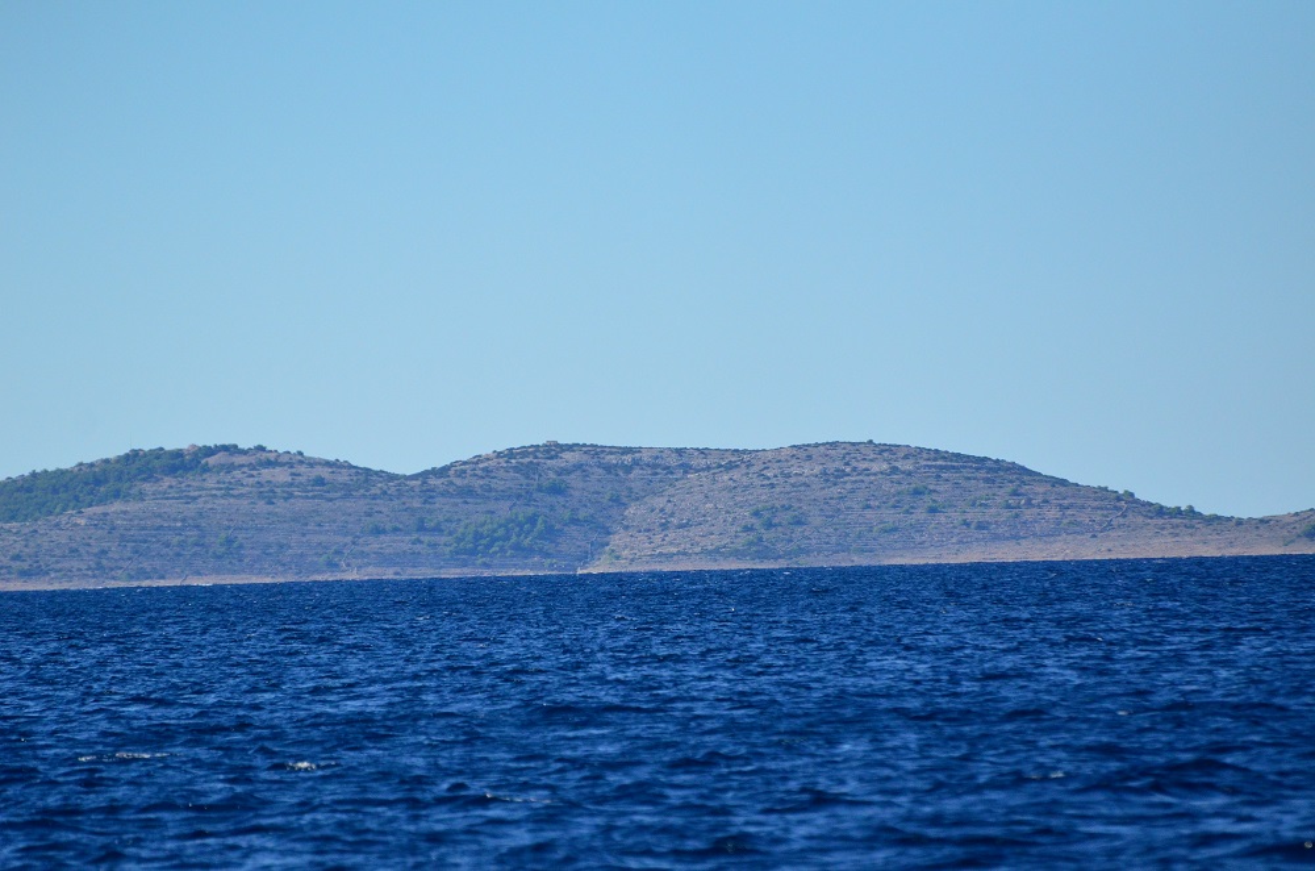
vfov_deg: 3.4
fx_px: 14761
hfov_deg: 5.1
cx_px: 658
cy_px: 436
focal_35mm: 405
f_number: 5.6
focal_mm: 270
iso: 1400
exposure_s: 1/8000
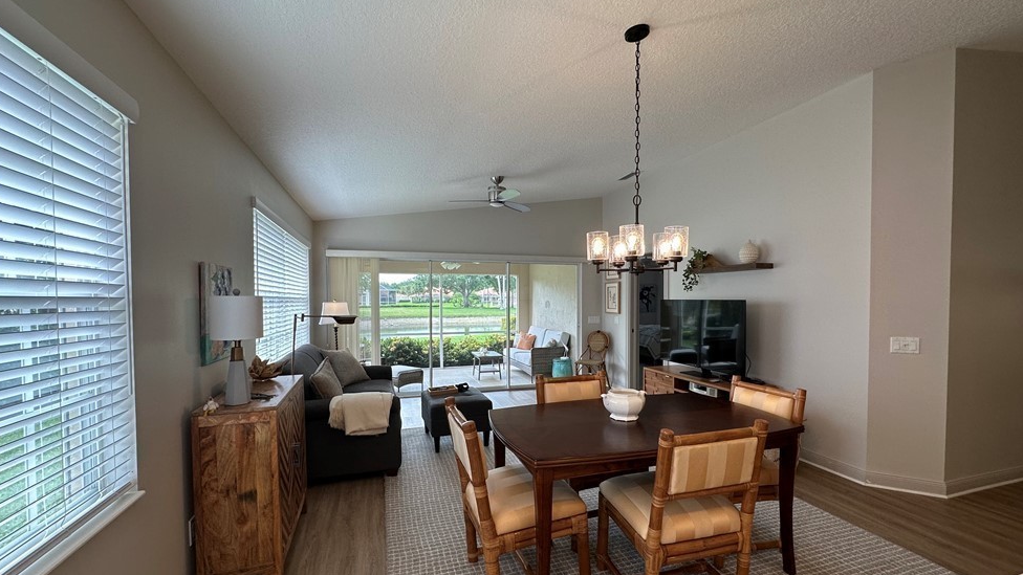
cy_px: 310
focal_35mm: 16
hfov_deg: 99.4
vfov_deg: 67.0
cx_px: 522
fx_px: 434
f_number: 2.2
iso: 64
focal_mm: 2.22
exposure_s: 1/120
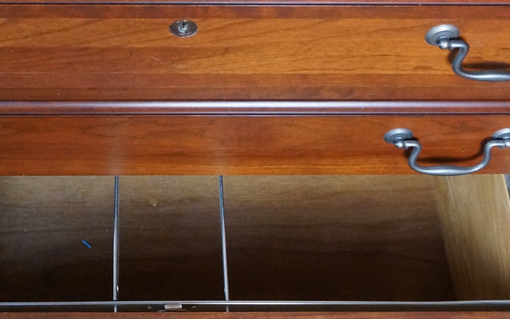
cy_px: 90
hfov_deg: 29.5
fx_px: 961
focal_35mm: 69
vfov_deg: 18.8
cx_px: 169
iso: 3200
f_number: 4
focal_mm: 21
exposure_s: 1/50
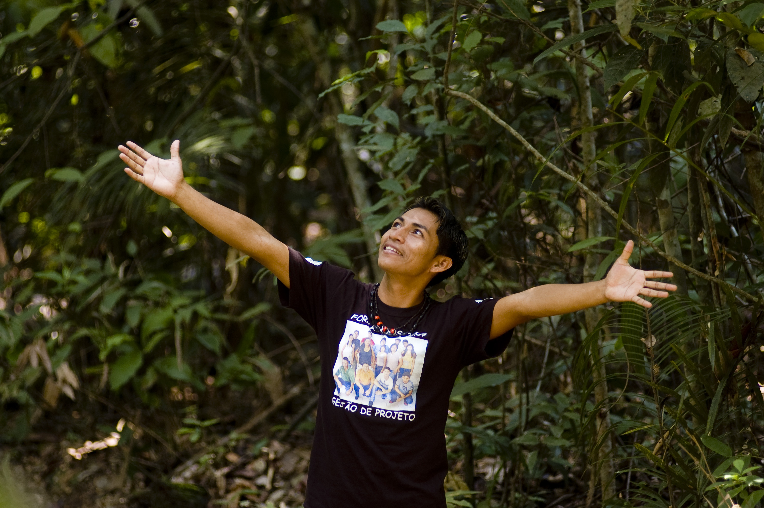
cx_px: 382
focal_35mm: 255
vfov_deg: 5.4
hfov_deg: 8.1
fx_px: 5407
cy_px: 254
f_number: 2.8
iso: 200
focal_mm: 170
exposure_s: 1/80
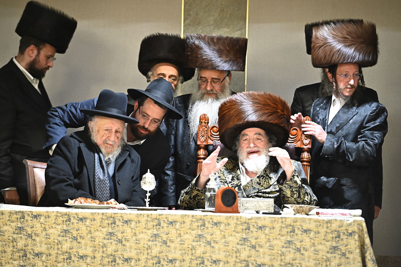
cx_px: 200
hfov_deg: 10.3
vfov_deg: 6.9
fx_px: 2226
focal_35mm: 200
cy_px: 134
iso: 3200
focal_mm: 200
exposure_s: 1/200
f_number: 5
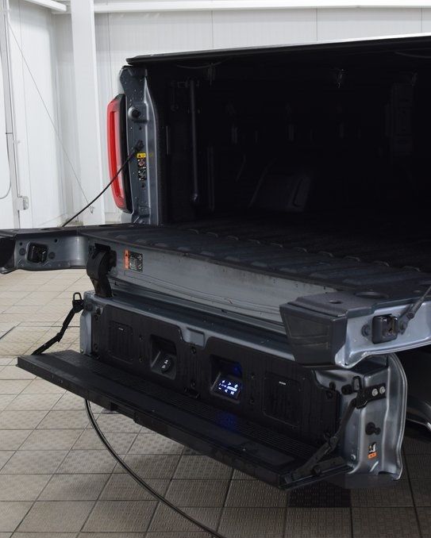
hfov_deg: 29.3
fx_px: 813
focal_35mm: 51
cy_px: 270
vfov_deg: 36.6
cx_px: 317
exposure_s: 1/15
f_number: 6.3
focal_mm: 24
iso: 560
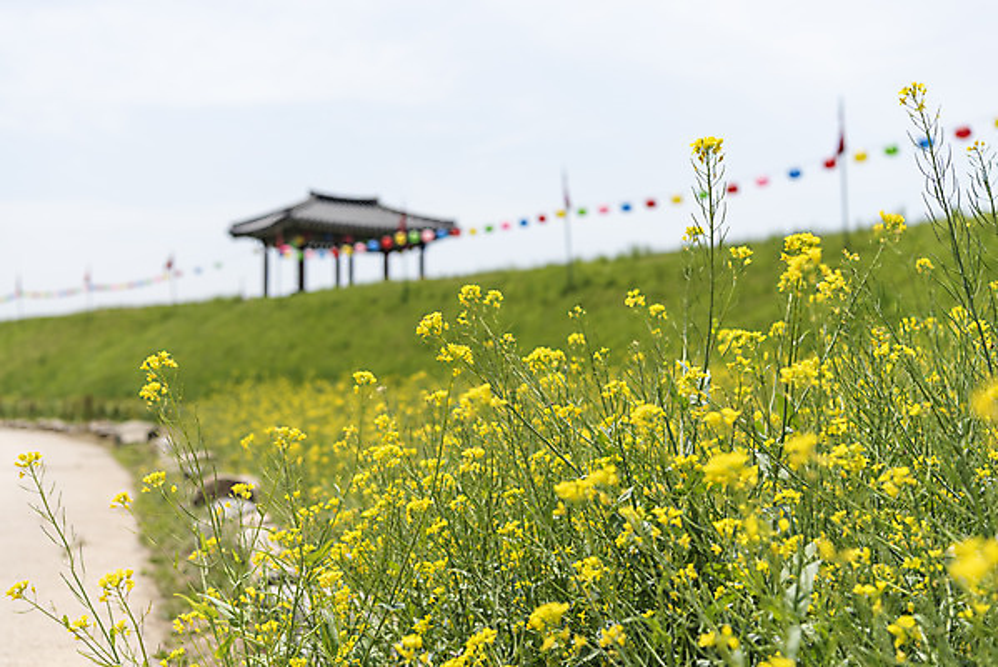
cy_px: 334
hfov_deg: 42.7
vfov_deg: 29.3
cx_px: 499
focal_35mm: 46
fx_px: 1276
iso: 100
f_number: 4
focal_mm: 46
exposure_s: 1/1600
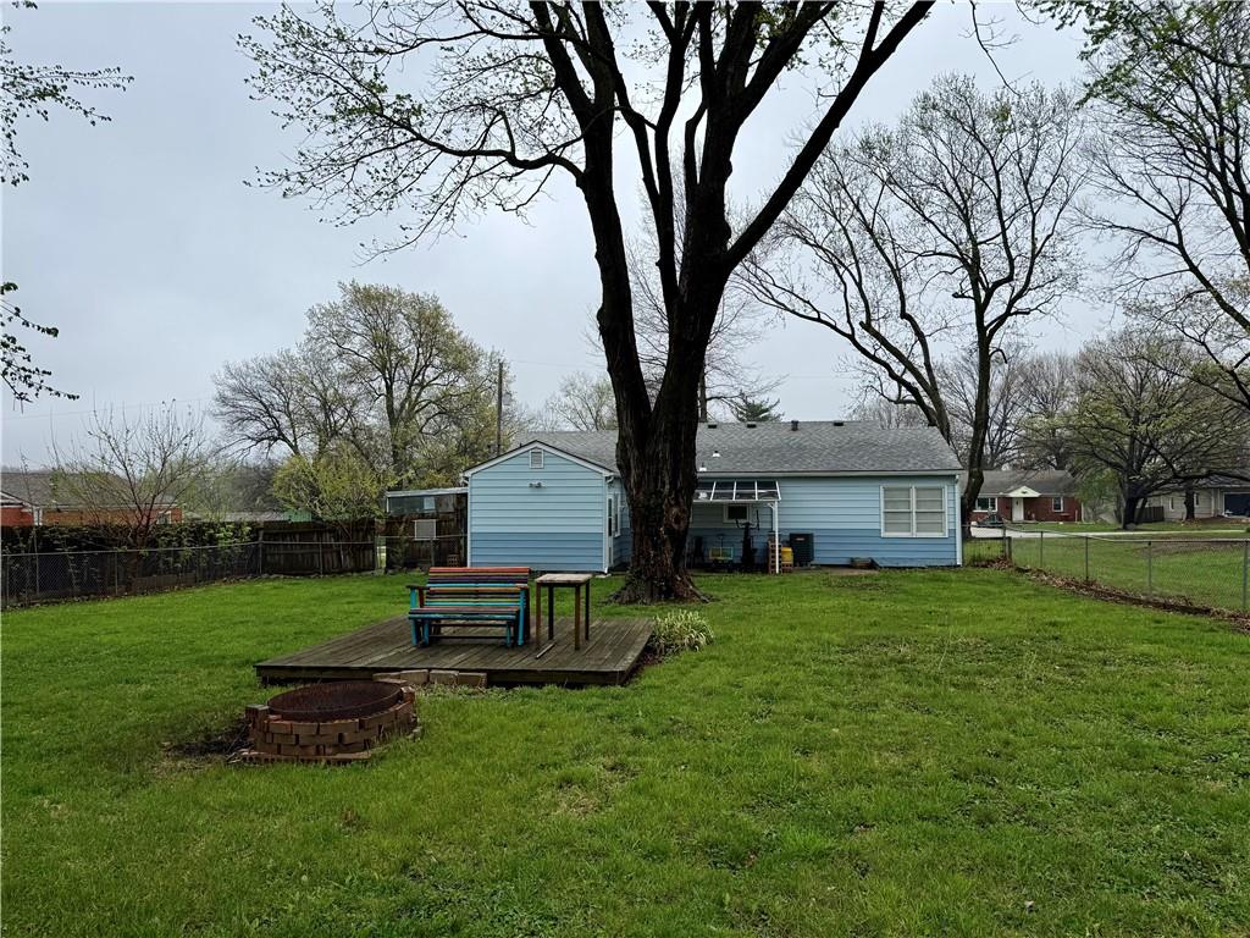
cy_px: 469
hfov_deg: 71.6
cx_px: 625
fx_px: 867
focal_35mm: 24
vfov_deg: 56.8
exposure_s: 1/3953
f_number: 1.78
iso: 80
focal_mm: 6.76
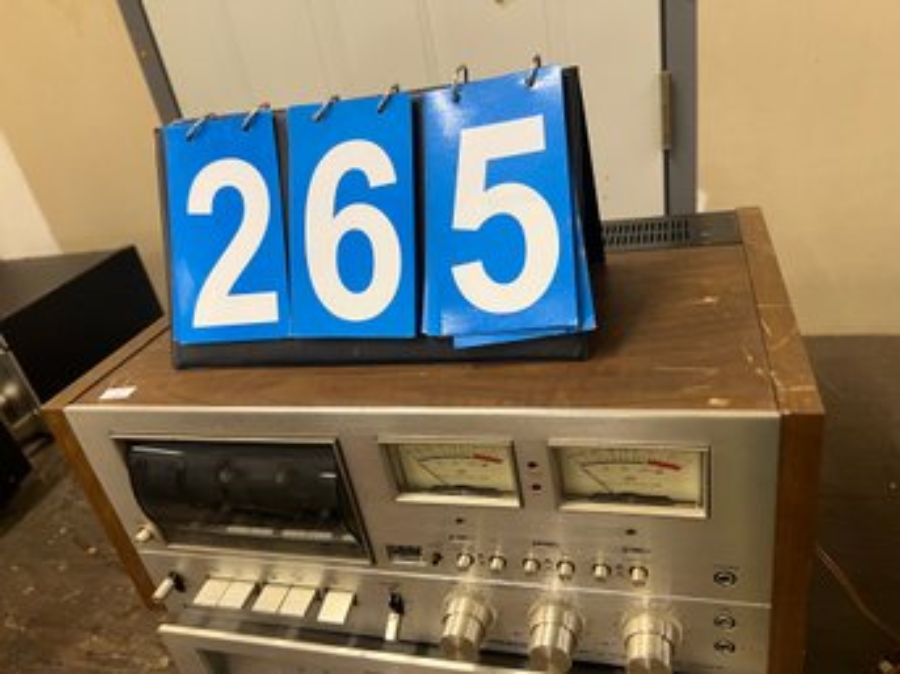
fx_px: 676
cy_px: 337
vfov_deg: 53.0
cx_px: 450
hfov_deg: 67.3
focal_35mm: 26
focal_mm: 5.7
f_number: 1.5
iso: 320
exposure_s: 1/60
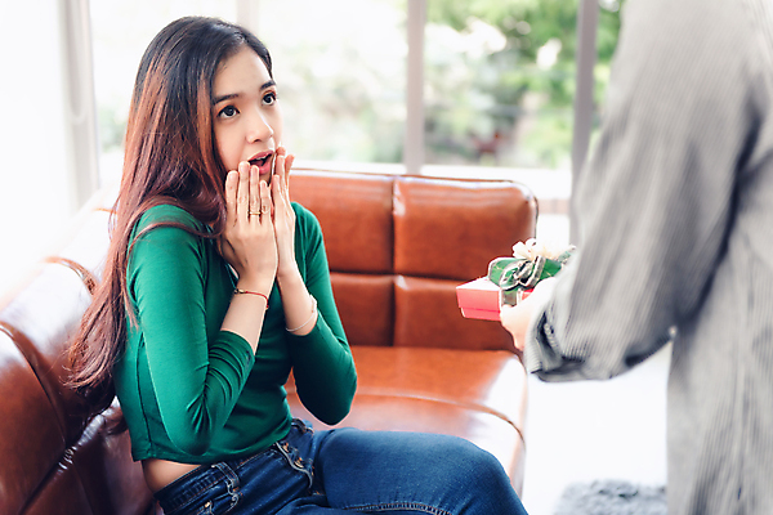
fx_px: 1503
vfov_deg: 19.5
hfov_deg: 28.8
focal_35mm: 70
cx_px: 386
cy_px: 258
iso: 200
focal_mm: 70
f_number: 2.8
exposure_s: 1/400
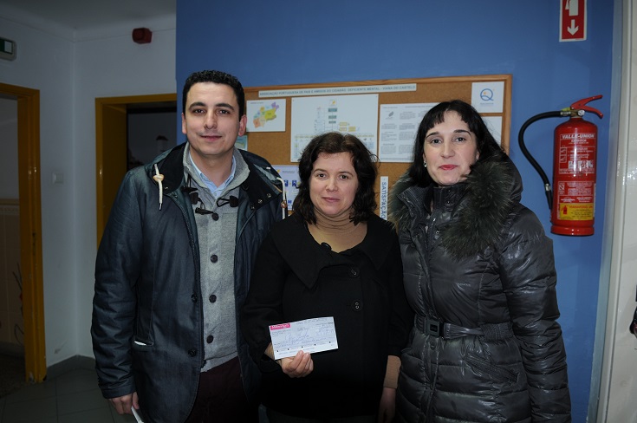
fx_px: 451
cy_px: 212
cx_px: 318
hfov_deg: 70.5
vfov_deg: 50.3
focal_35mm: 26
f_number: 3.5
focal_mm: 17
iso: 200
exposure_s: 1/60
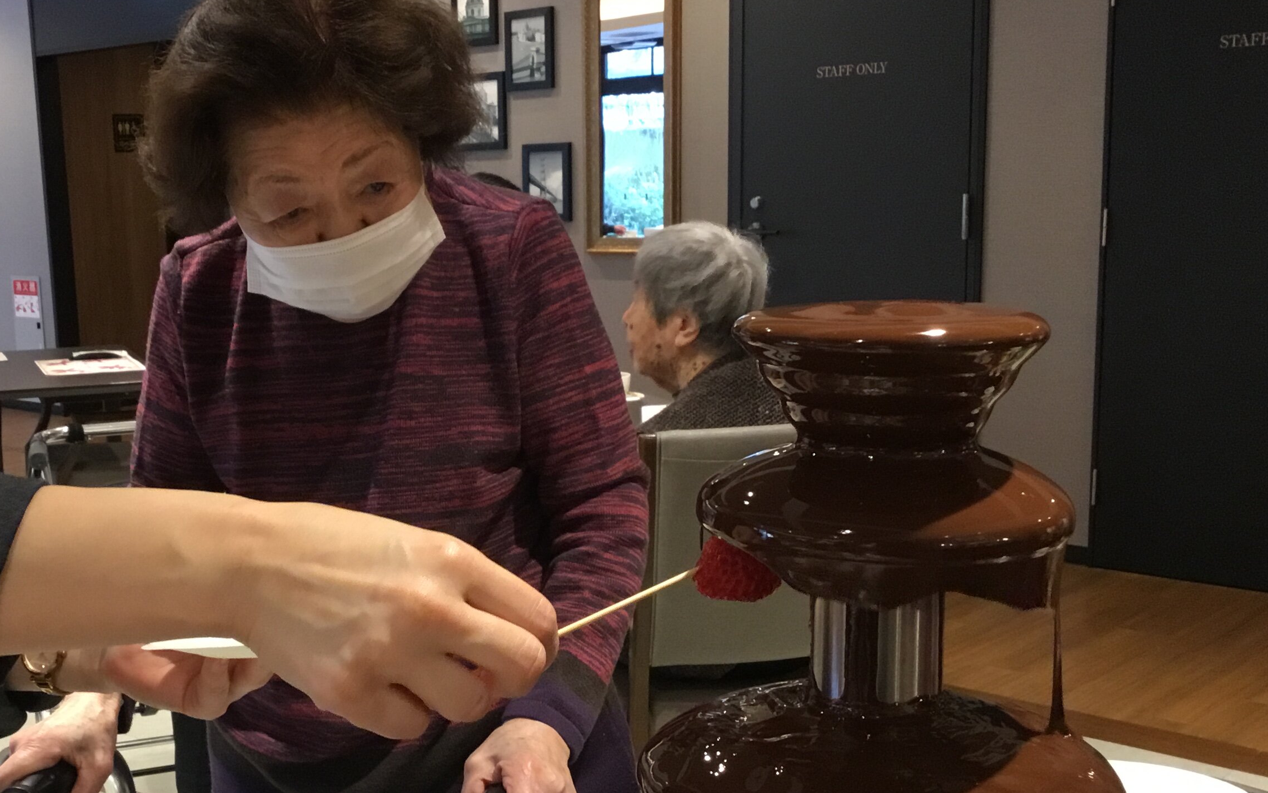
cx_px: 396
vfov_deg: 27.4
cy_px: 478
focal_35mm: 47
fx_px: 1624
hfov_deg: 41.9
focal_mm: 3.3
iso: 125
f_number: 2.4
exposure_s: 1/30
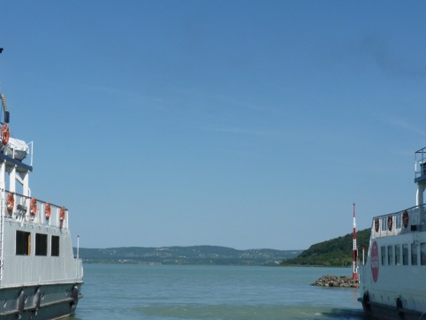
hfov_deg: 26.7
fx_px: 899
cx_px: 219
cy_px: 164
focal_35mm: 73
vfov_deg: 20.2
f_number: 5.6
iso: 80
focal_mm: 7.8
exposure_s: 1/500
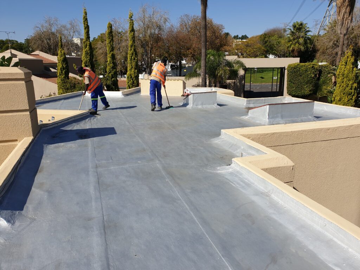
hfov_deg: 67.3
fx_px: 270
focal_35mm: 26
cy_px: 135
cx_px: 180
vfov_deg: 53.1
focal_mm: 4.3
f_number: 2.4
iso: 50
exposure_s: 1/1828
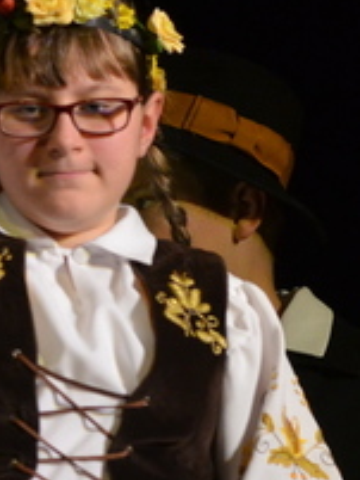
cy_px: 301
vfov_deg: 3.9
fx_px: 7037
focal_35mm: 508
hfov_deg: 2.9
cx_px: -274
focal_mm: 100
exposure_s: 1/250
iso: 1600
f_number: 4
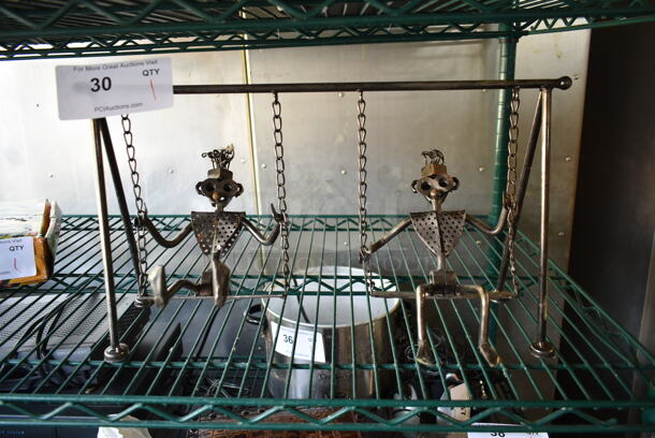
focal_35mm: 27
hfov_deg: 67.3
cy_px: 219
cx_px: 328
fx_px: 492
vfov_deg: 48.0
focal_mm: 18
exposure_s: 1/30
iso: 360
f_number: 3.5
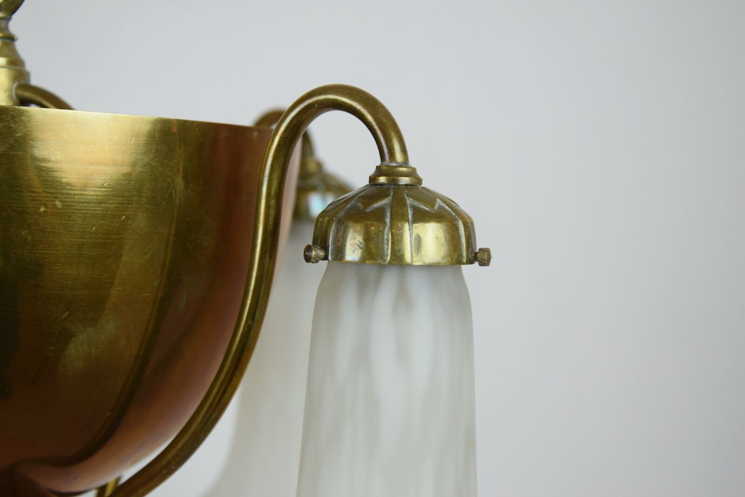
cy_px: 248
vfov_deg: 18.2
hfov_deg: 27.0
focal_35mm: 75
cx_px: 372
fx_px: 1552
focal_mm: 50
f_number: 6.3
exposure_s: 1/160
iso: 400
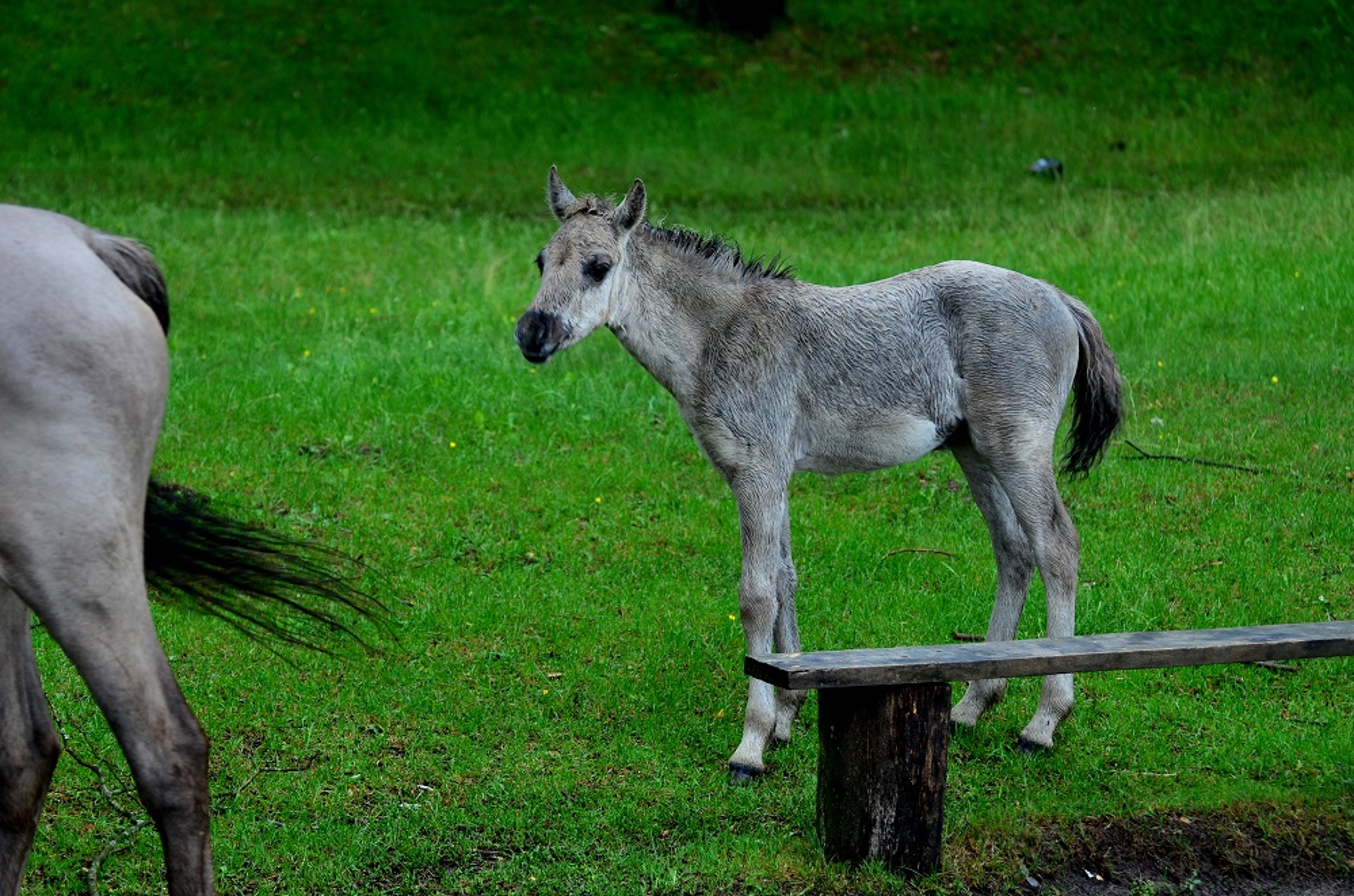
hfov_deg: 13.7
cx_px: 677
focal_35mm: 150
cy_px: 448
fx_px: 5628
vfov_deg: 9.1
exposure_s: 1/100
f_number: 4.5
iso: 400
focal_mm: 100
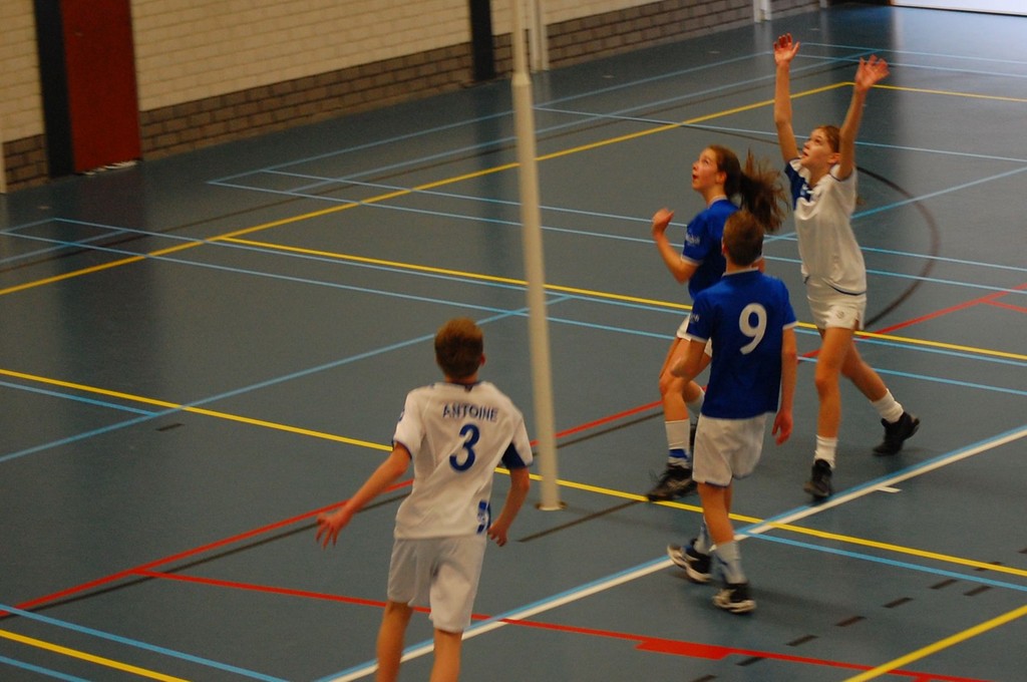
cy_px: 341
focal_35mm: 82
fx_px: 2351
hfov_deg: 24.6
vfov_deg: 16.5
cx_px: 514
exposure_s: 1/60
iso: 800
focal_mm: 55
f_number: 4
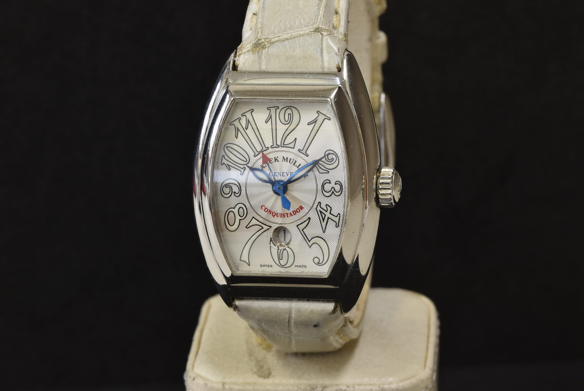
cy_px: 196
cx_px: 292
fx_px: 2192
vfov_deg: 10.2
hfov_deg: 15.2
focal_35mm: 135
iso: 100
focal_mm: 90
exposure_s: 1/2.5
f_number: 18
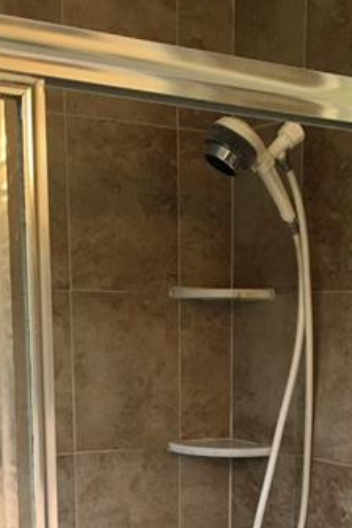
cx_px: 264
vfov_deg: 27.2
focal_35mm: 69
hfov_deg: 19.6
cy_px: 555
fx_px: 1012
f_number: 2.2
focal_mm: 4.15
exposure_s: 1/30
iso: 32
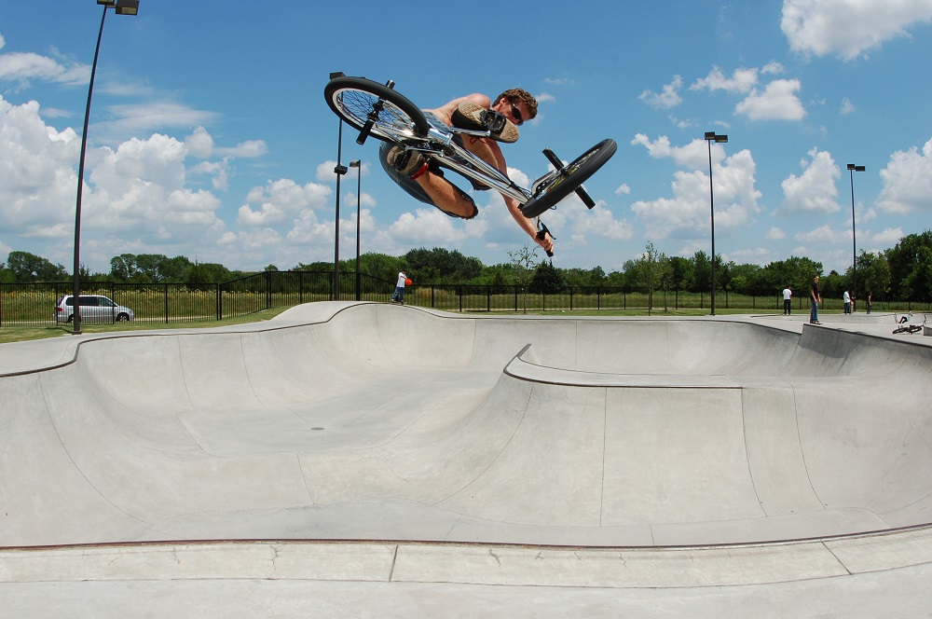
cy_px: 310
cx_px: 466
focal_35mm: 22
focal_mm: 15
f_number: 10
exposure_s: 1/400
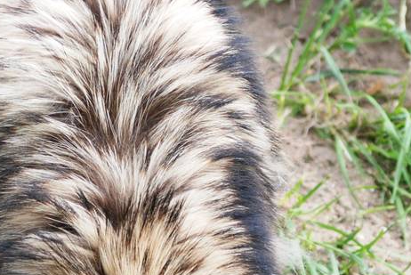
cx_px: -235
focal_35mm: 520
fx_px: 5942
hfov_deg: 3.9
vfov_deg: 2.6
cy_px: 191
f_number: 4.2
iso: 200
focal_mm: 100
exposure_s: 1/320
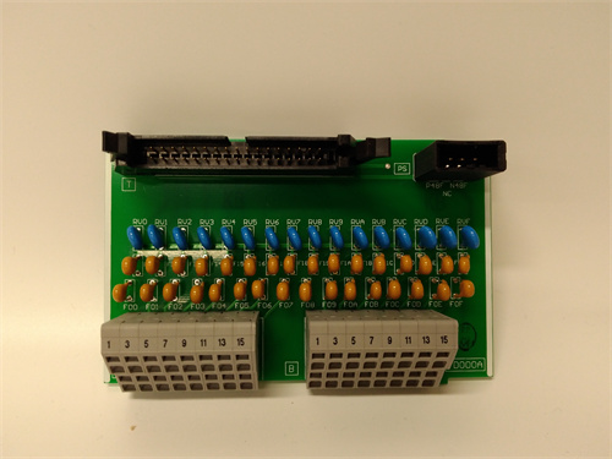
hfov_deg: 65.3
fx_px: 477
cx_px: 306
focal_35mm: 27
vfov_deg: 51.4
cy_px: 230
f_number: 2
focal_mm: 3.79
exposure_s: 1/33
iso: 231
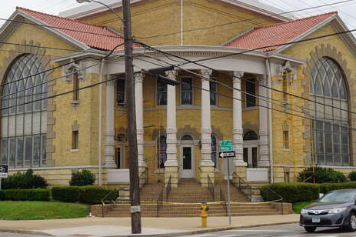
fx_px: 641
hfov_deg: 31.0
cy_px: 94
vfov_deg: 20.9
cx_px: 195
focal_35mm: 65
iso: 100
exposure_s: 1/160
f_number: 11
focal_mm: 25
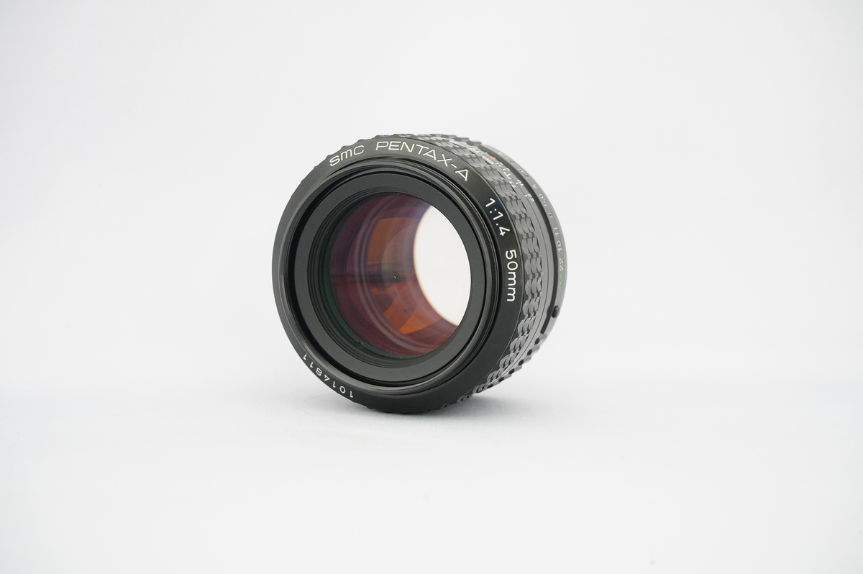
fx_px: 1222
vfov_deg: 26.4
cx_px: 432
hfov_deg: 38.9
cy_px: 287
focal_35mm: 51
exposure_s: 1/25
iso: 6400
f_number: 11
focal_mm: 51
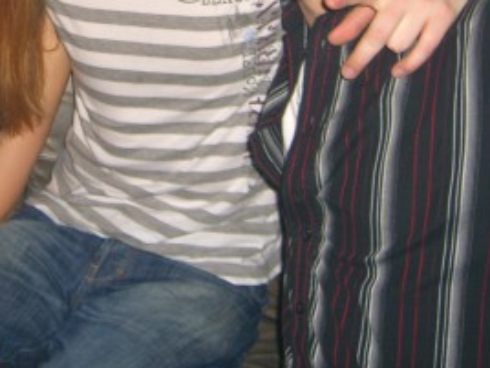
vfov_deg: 16.8
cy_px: -42
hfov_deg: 22.7
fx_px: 1203
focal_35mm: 85
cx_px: 95
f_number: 2.8
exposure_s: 1/60
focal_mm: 7.9
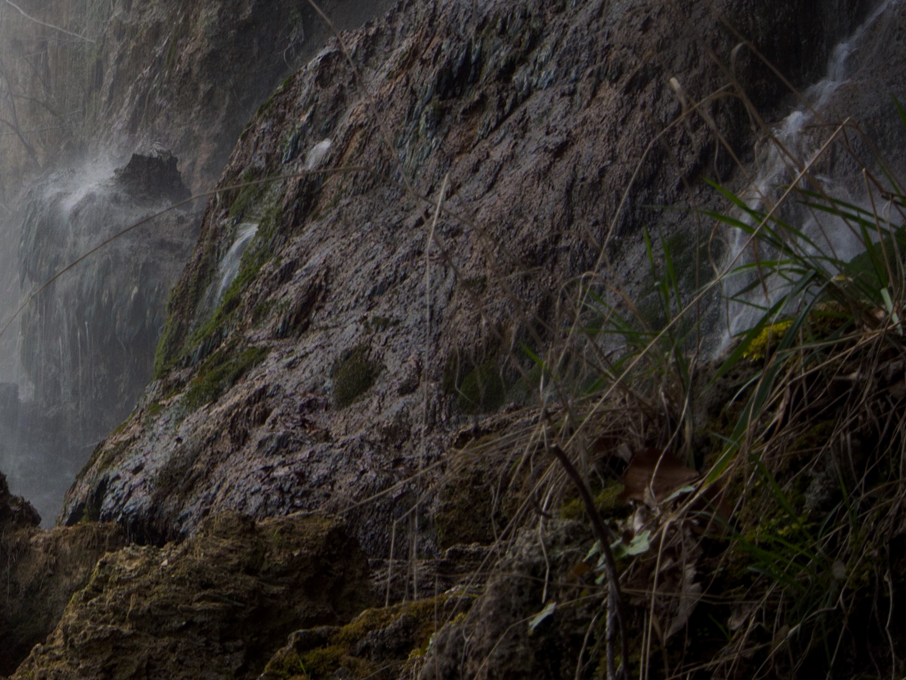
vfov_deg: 7.1
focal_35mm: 209
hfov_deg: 9.4
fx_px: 5470
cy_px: 91
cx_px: 71
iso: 200
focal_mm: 50
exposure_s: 1/13
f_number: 16
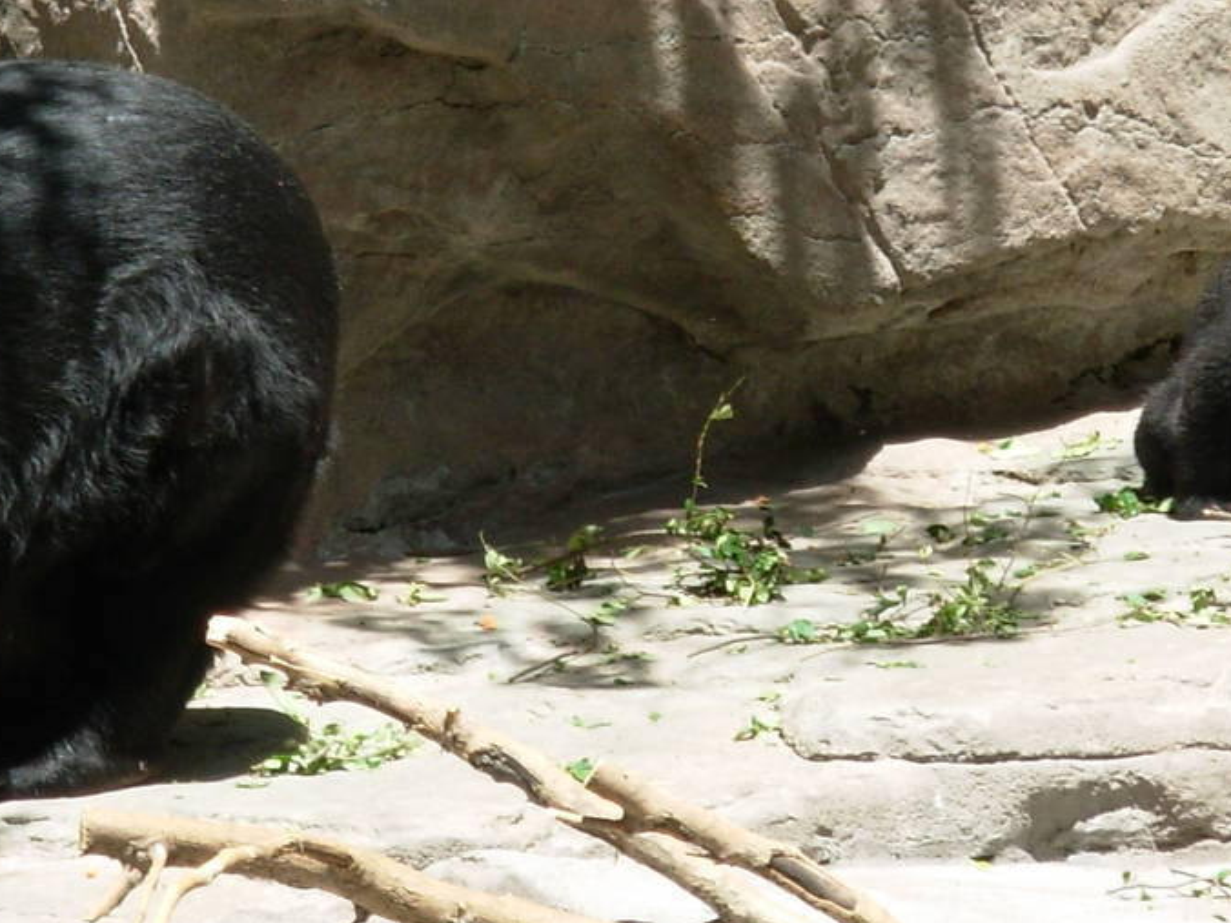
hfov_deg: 4.4
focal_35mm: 450
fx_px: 16003
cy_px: 231
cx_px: 788
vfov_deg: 3.3
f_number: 5
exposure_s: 1/171
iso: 50
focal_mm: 31.4
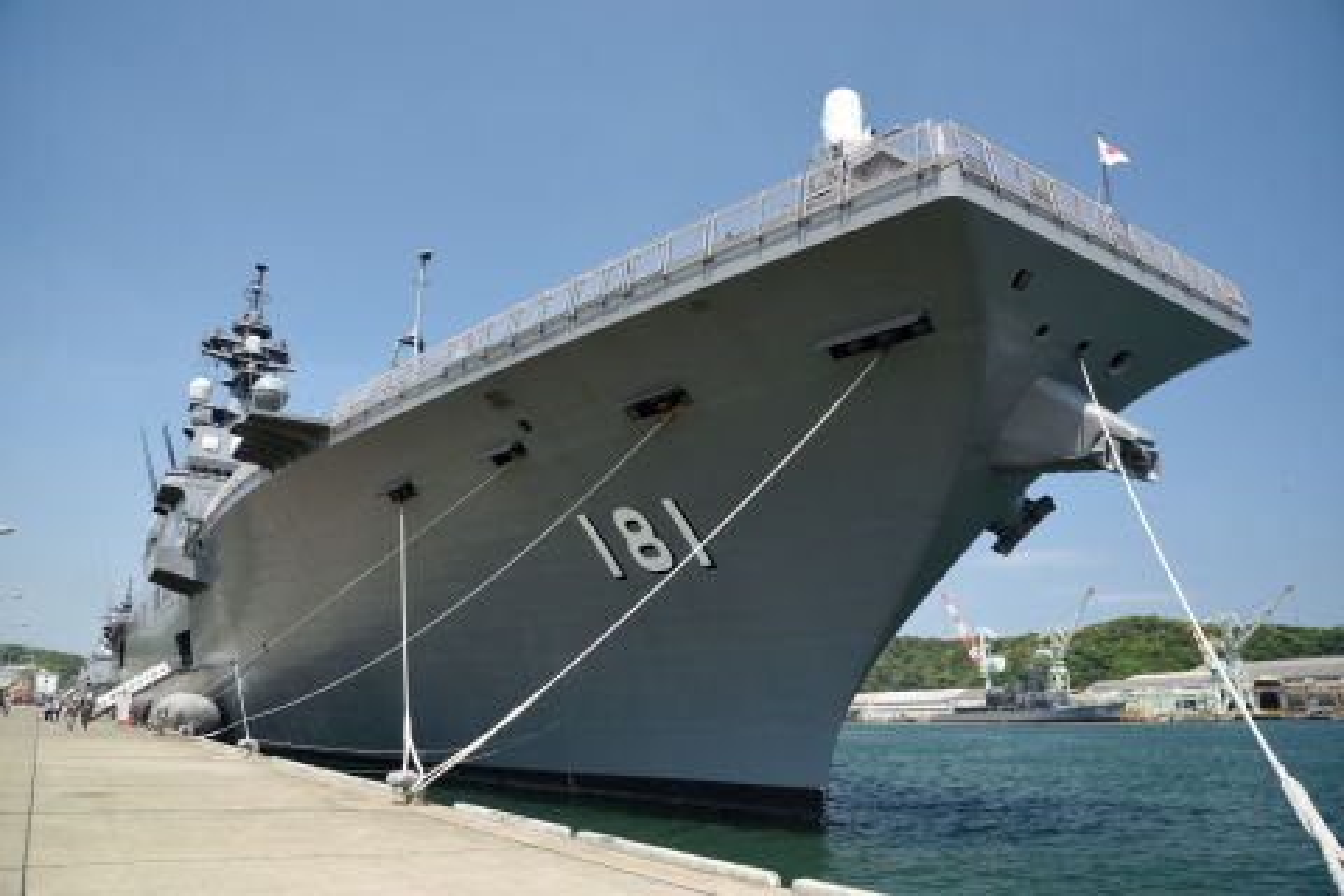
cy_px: 448
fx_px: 896
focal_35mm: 24
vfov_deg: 53.1
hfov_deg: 73.7
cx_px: 672
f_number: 11
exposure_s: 1/90
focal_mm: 24
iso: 200
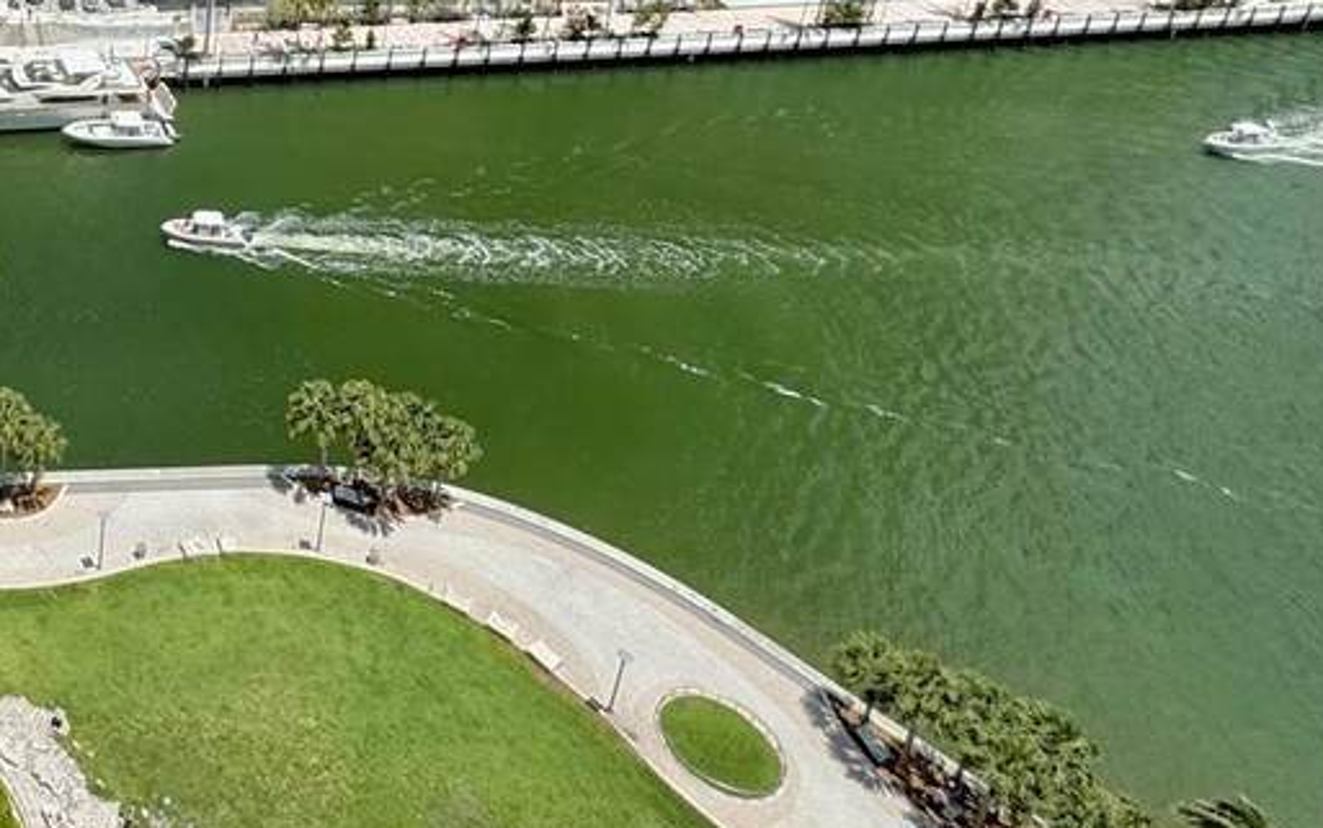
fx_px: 1335
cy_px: -173
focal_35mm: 37
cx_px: -170
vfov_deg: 29.5
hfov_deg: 40.9
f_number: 2.2
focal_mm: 2.22
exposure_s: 1/1299
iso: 50
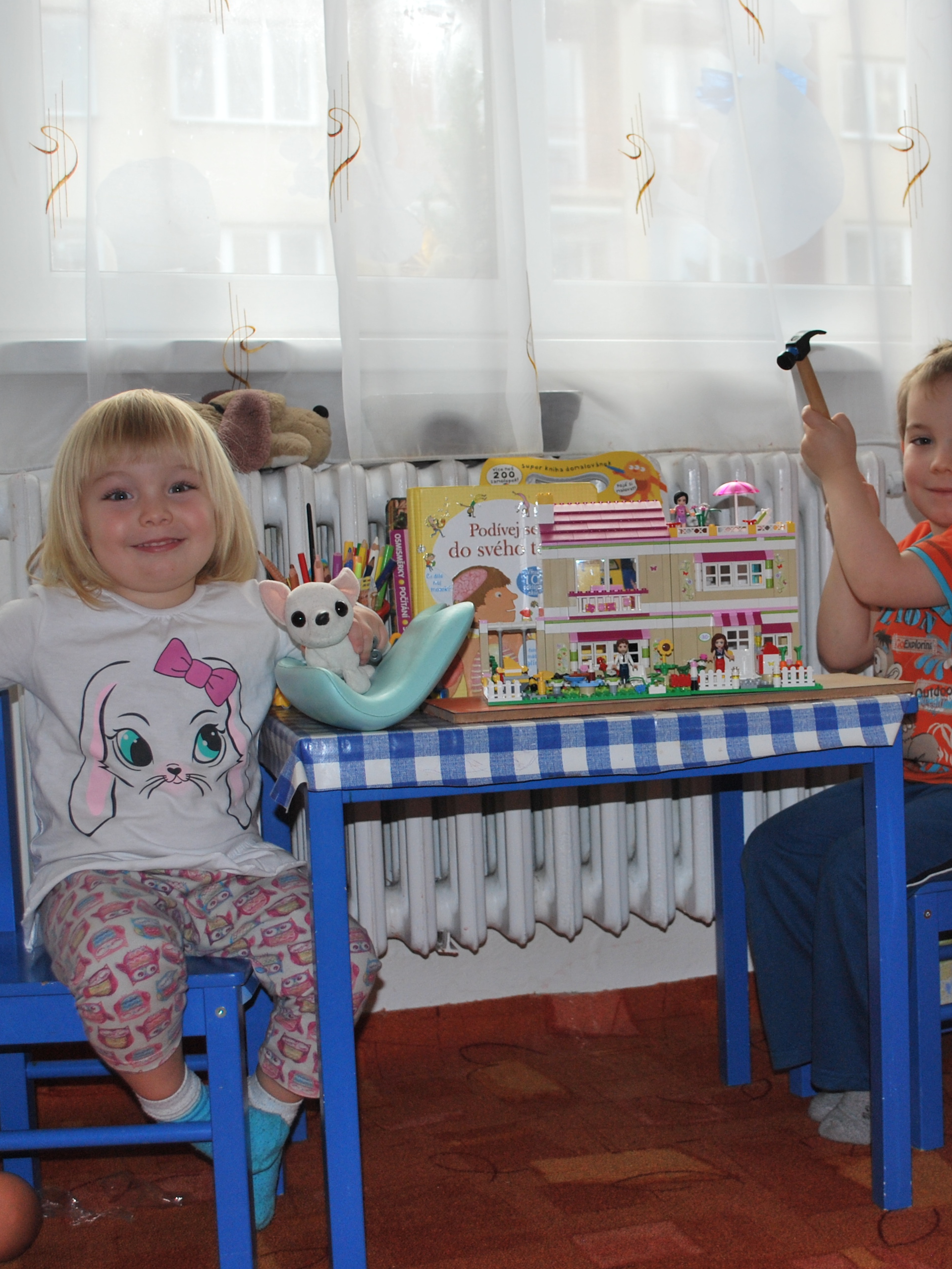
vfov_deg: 39.7
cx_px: 663
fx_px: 1760
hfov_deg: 30.0
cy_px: 641
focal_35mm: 48
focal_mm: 22
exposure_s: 1/60
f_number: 4
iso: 200
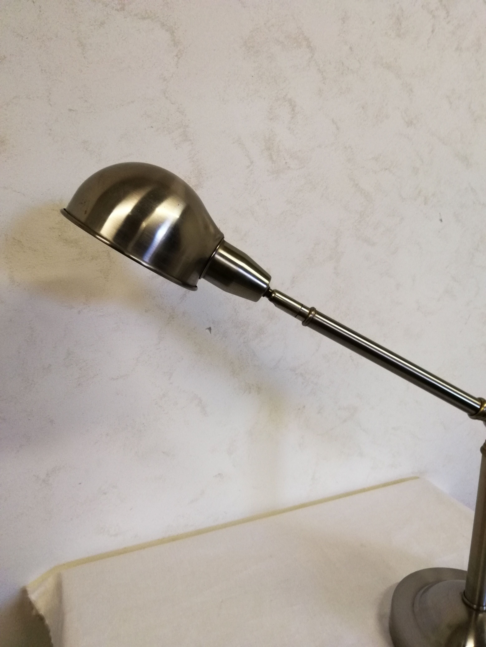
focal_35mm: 24
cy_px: 324
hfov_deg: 56.8
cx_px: 243
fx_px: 449
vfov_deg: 71.6
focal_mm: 2.38
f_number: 2.2
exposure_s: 1/50
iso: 50
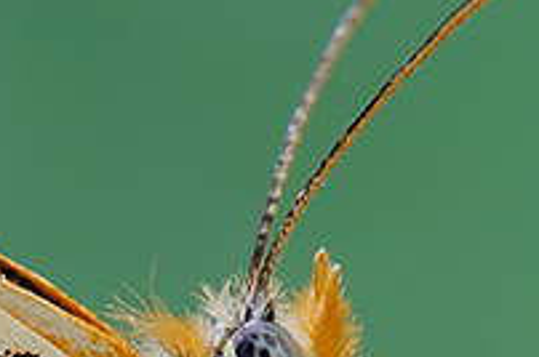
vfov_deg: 1.0
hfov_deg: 1.5
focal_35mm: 1370
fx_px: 20479
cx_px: -203
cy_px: 647
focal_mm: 180
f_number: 16
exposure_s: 1.6
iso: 200
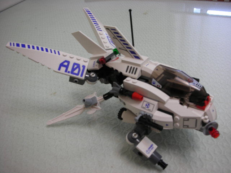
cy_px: 86
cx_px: 116
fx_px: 234
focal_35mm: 35
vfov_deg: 40.7
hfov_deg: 52.6
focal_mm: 5.8
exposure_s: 1/6.8
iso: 50
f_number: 3
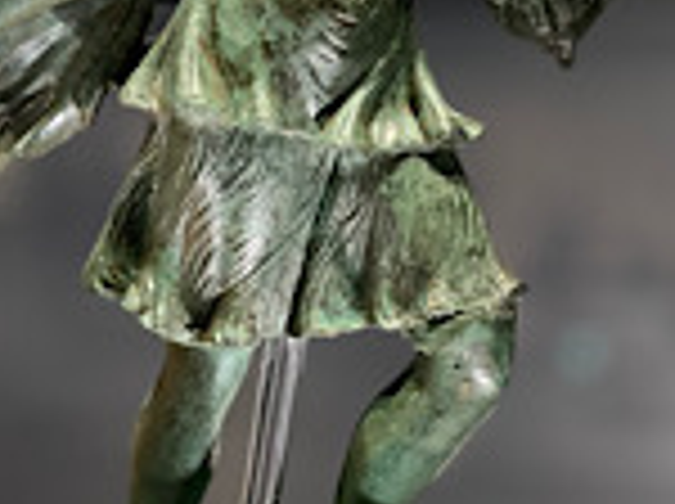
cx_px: 140
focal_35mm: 206
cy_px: -18
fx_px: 4011
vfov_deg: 7.2
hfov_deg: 9.6
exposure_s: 1/40
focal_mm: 9
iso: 200
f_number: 2.8
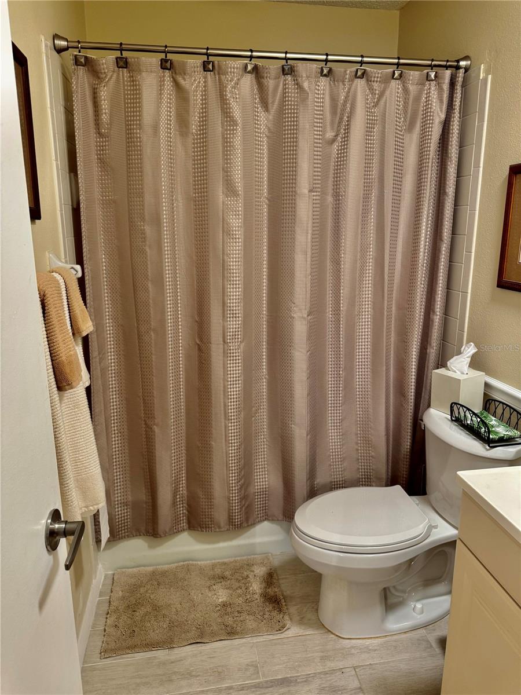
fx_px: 482
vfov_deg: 71.6
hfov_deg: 56.8
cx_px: 260
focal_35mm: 24
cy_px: 348
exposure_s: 1/60
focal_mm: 6.76
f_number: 1.78
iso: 160
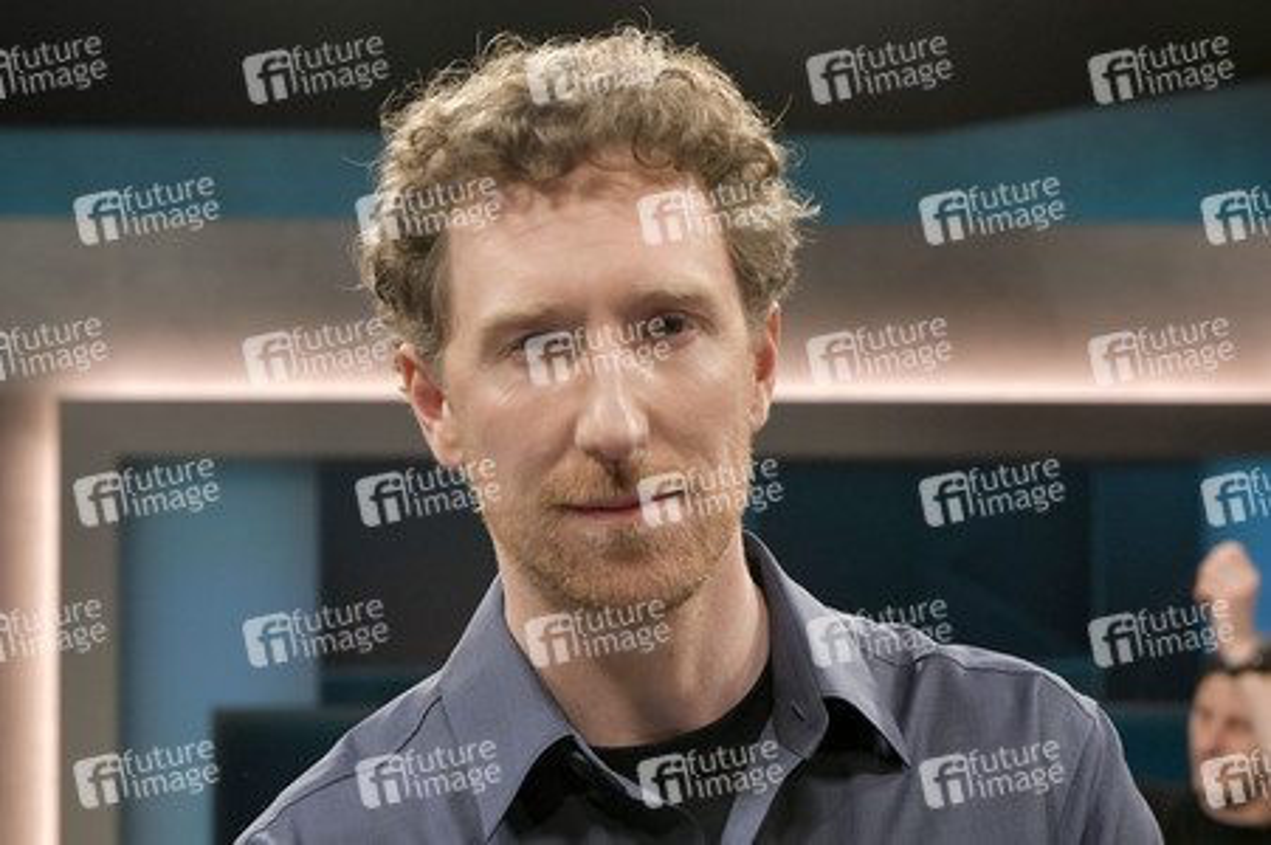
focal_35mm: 60
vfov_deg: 22.6
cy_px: 422
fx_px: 2117
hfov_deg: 33.4
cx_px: 636
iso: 2000
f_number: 5.6
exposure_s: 1/200
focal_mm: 60
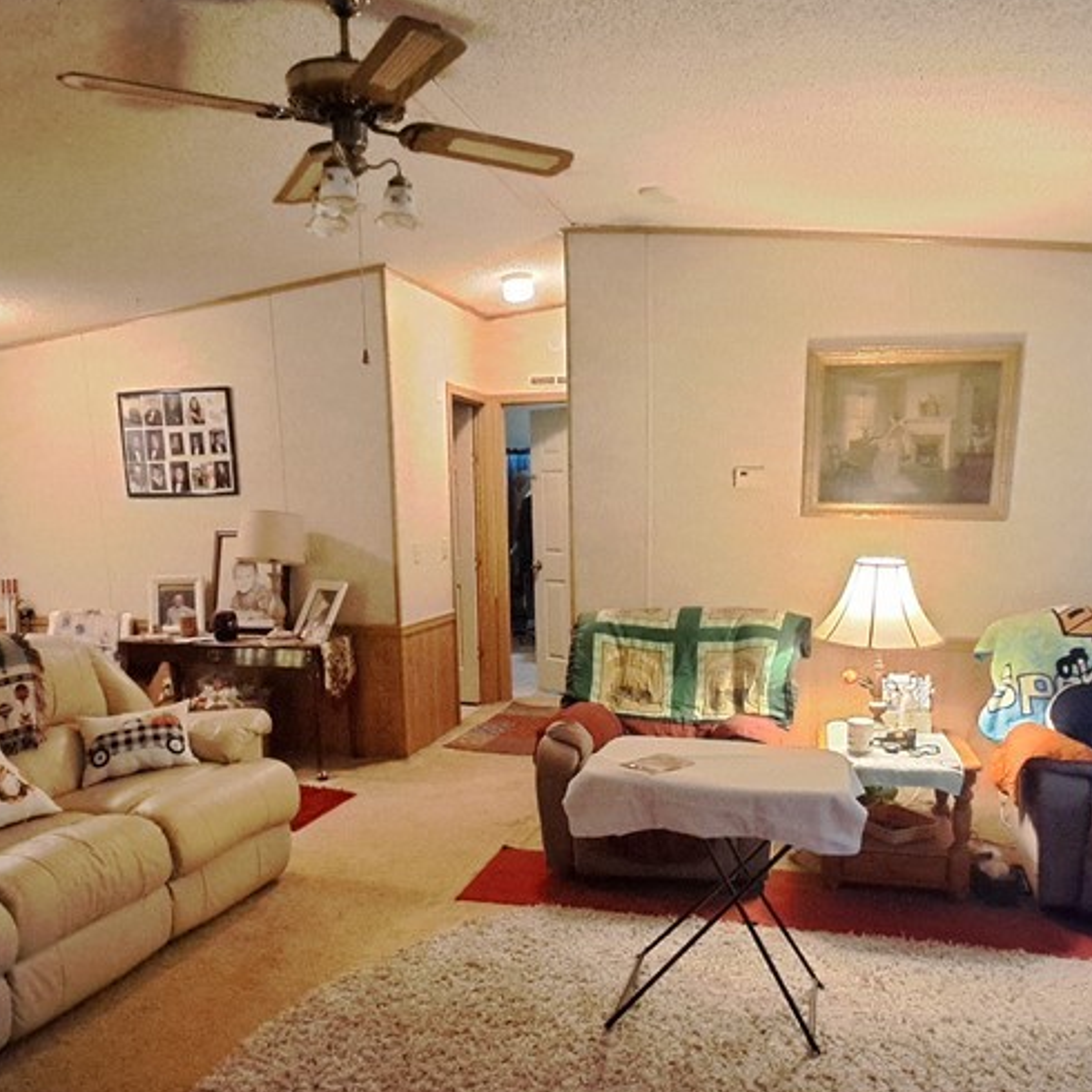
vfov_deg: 64.4
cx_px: 606
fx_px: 857
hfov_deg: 64.8
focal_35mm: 24
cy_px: 662
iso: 500
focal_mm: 1.74
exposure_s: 1/20
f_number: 2.2
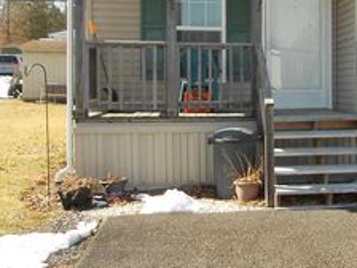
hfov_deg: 30.7
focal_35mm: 58
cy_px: 81
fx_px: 598
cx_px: 360
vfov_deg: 25.0
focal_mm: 4.6
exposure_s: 1/400
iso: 80
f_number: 3.2
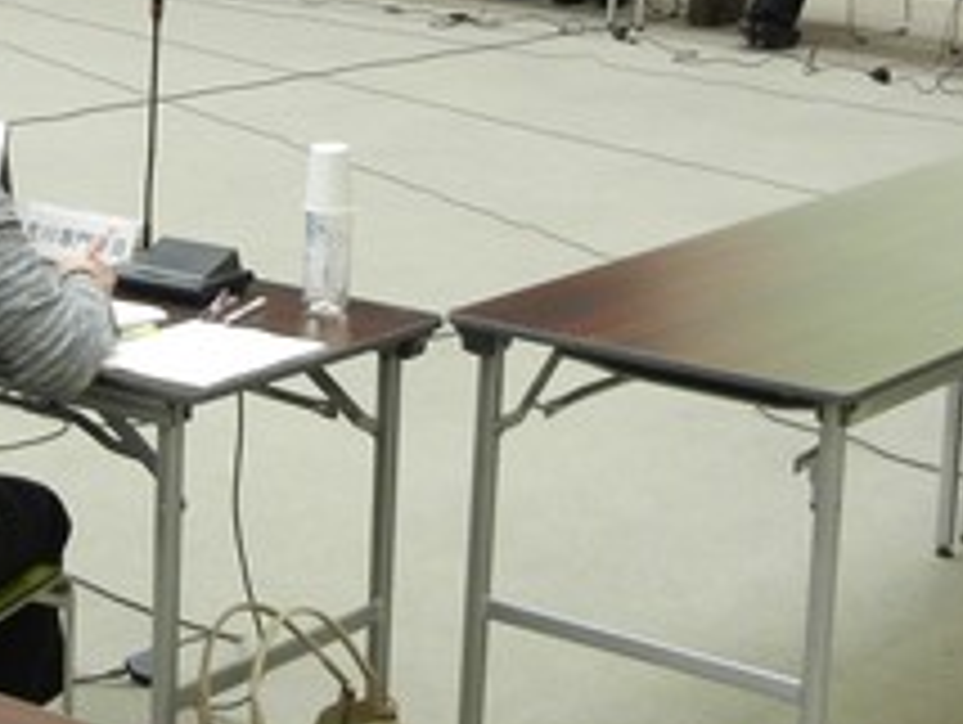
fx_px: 2841
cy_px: 81
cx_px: 198
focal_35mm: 102
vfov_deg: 14.4
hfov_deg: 19.1
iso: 400
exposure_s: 1/12.2
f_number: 3.7
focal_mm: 7.1
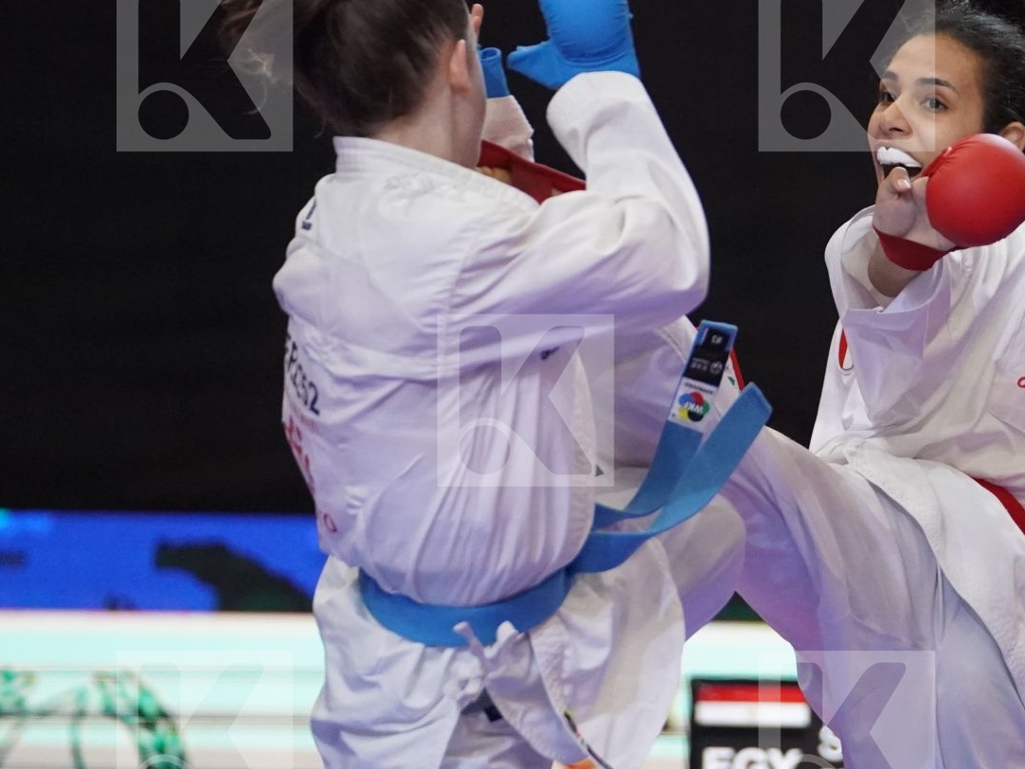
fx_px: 12647
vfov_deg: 3.5
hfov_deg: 4.6
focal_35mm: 427
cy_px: 401
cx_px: 847
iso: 5000
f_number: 2.8
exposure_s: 1/1000
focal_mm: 178
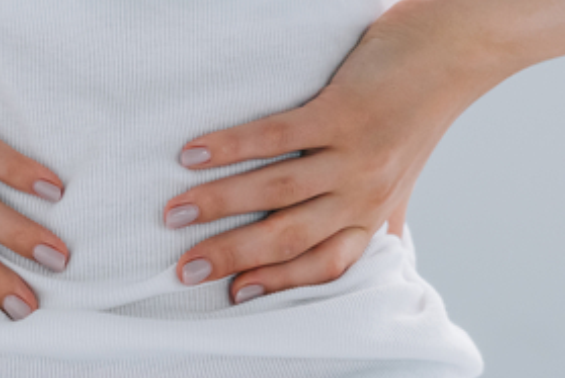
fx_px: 10956
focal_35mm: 697
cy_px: 326
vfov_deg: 2.0
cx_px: 129
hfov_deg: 3.0
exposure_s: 1/160
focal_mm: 195
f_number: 3.5
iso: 800
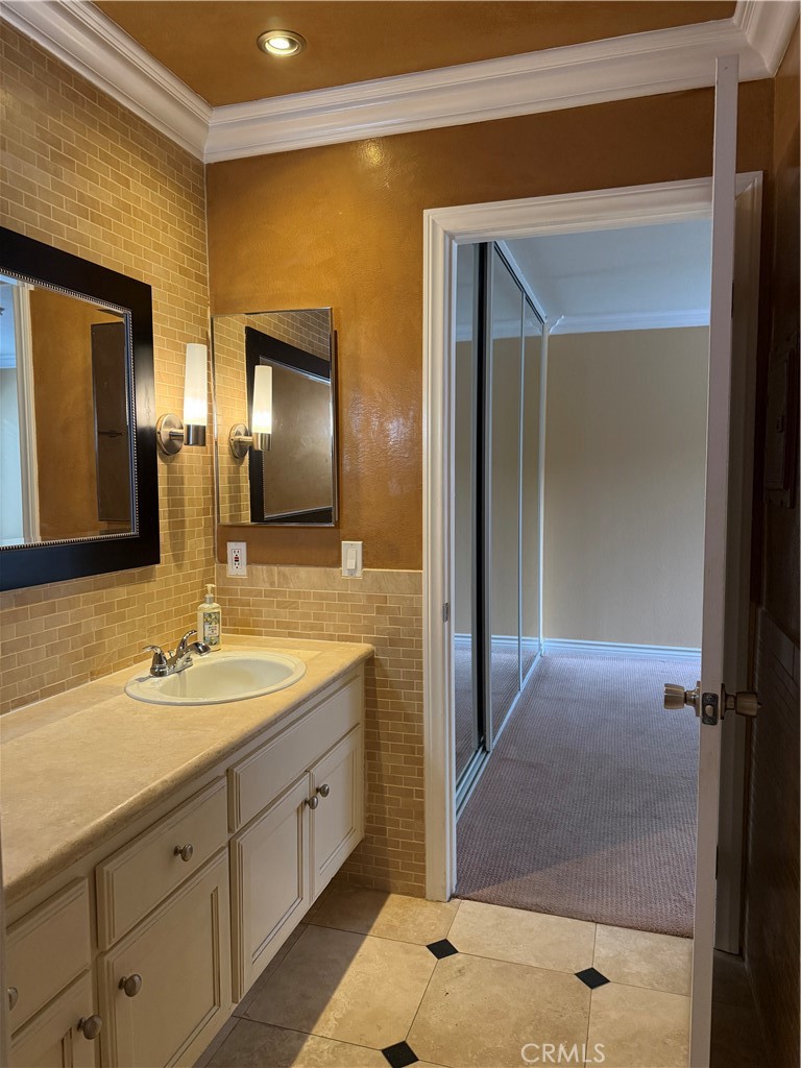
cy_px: 534
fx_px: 740
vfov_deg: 71.6
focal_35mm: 24
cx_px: 400
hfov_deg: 56.8
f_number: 1.78
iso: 400
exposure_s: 1/120
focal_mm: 6.76
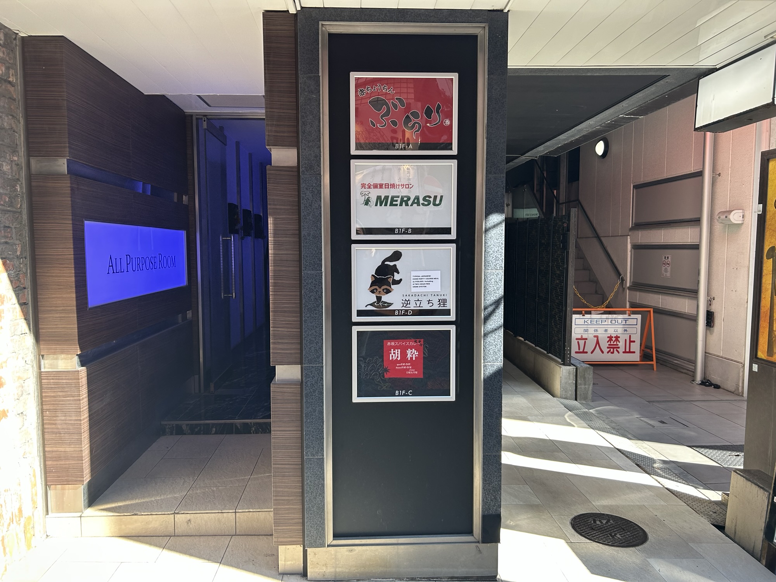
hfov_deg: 67.3
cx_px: 388
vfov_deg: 53.1
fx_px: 583
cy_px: 291
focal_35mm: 26
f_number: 1.5
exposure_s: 1/237
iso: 40
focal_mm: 5.7
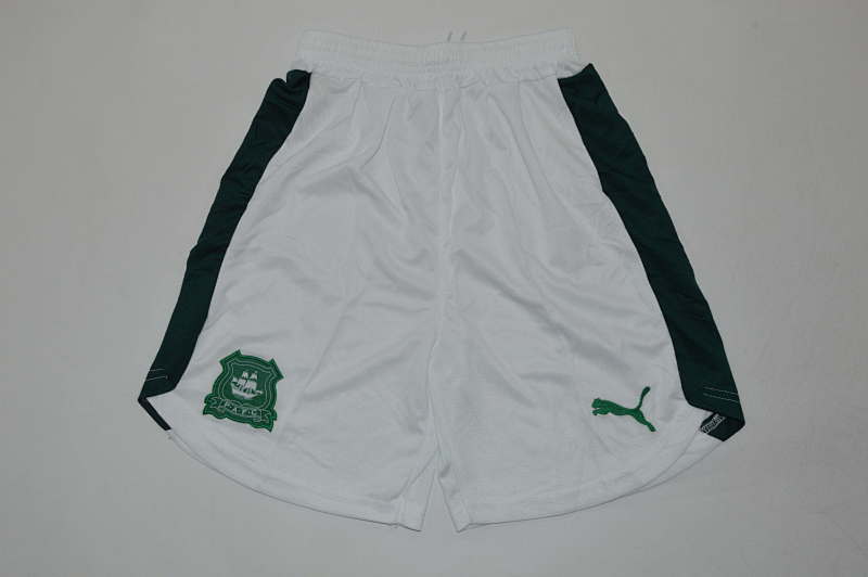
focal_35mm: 36
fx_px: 867
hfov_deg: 53.2
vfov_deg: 36.8
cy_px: 288
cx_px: 434
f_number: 16
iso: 400
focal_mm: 24
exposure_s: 1/200
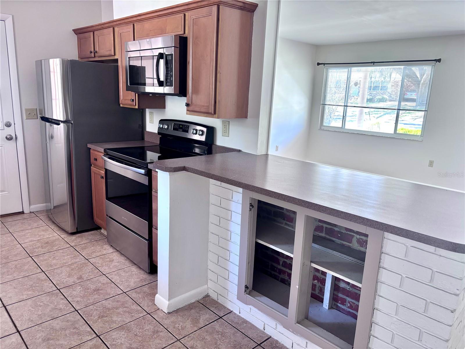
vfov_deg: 53.1
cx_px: 232
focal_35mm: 26
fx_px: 349
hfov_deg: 67.3
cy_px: 174
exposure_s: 1/100
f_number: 1.6
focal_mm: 5.96
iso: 125
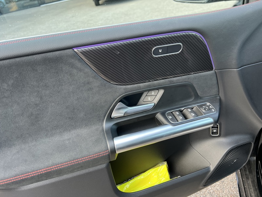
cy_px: 98
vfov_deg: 53.1
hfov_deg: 67.3
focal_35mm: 26
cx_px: 131
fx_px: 197
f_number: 1.5
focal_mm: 5.7
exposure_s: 1/121
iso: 125
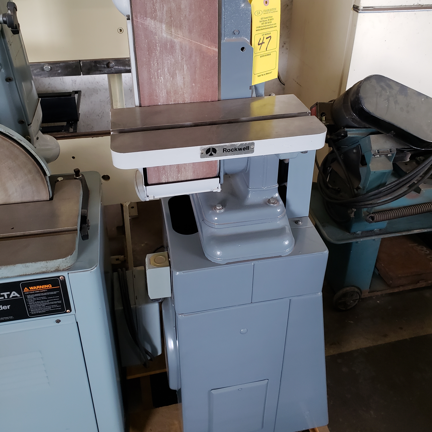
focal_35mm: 31
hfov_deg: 52.5
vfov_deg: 52.0
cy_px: 164
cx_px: 216
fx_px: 438
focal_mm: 4.3
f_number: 2.4
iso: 200
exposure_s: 1/60
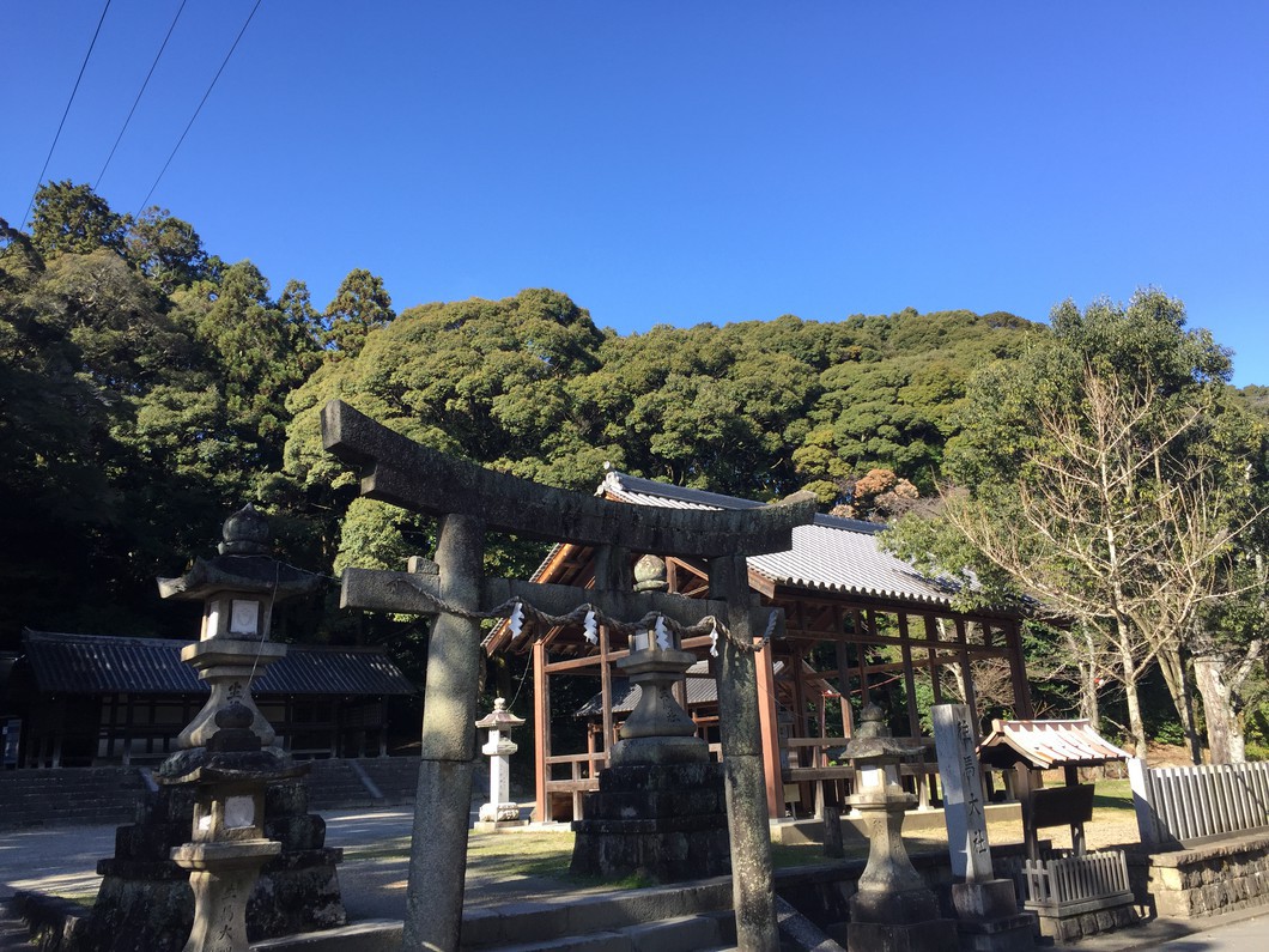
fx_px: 1063
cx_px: 634
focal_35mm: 29
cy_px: 476
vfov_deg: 48.2
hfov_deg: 61.7
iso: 32
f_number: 2.2
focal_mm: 4.15
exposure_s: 1/590
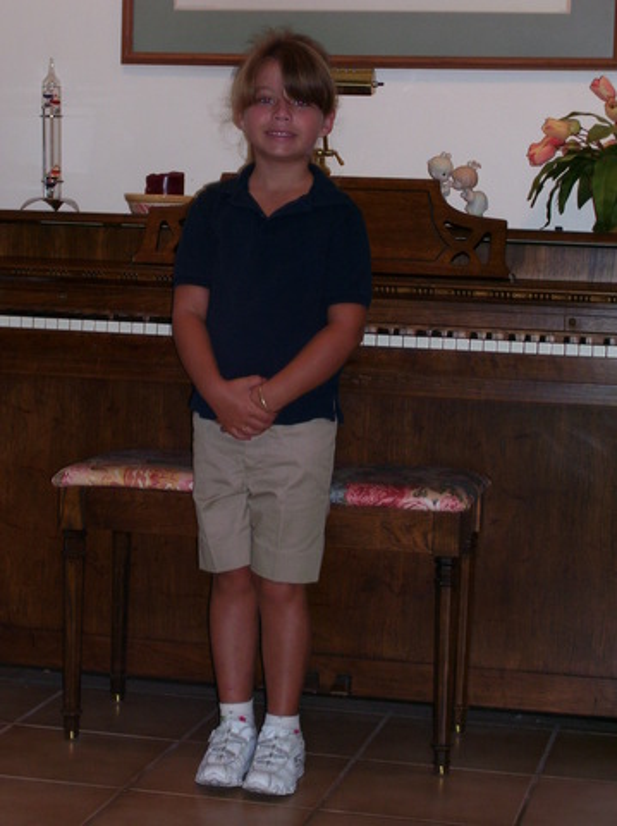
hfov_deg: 18.0
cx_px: 308
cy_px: 413
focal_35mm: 82
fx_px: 1952
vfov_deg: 23.9
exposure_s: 1/90
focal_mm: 13.5
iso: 125
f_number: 4.1
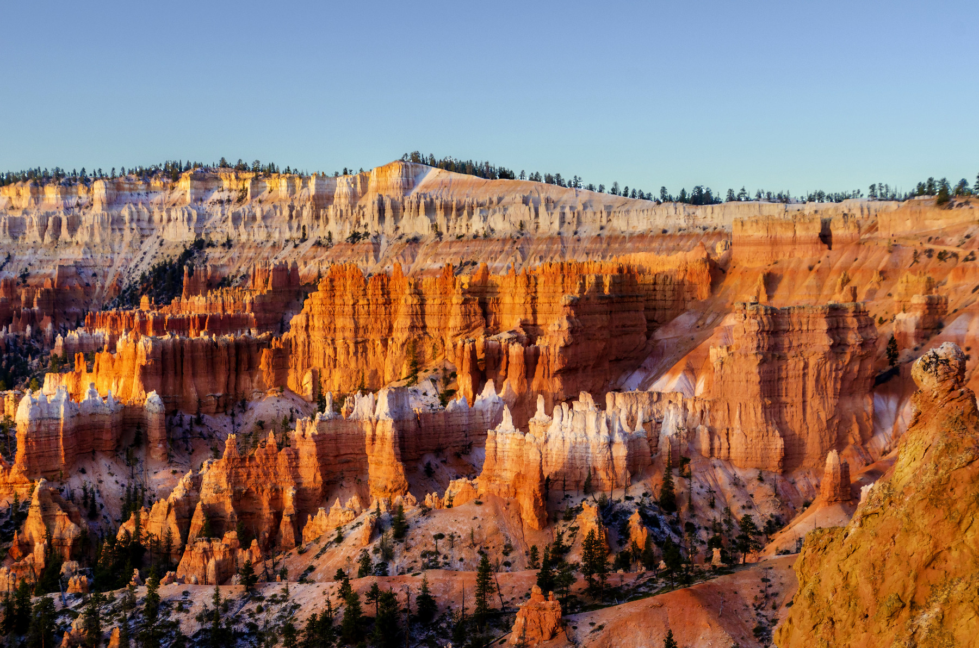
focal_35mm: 66
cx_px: 490
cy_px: 324
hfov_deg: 30.6
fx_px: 1791
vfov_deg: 20.5
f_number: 7.1
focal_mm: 44
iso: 400
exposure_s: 1/200
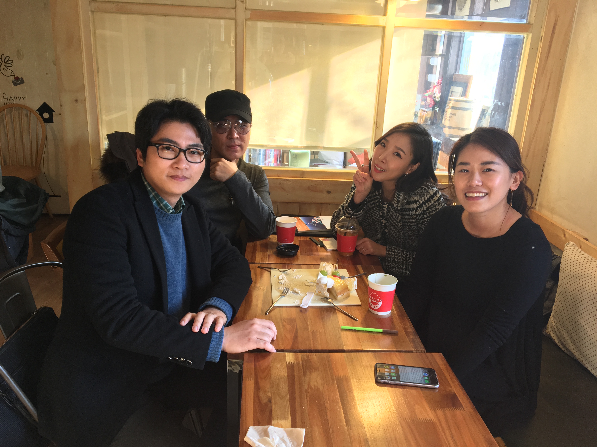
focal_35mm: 29
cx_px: 298
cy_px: 224
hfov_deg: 61.7
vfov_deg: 48.2
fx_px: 500
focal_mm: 4.15
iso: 40
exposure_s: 1/30
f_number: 2.2
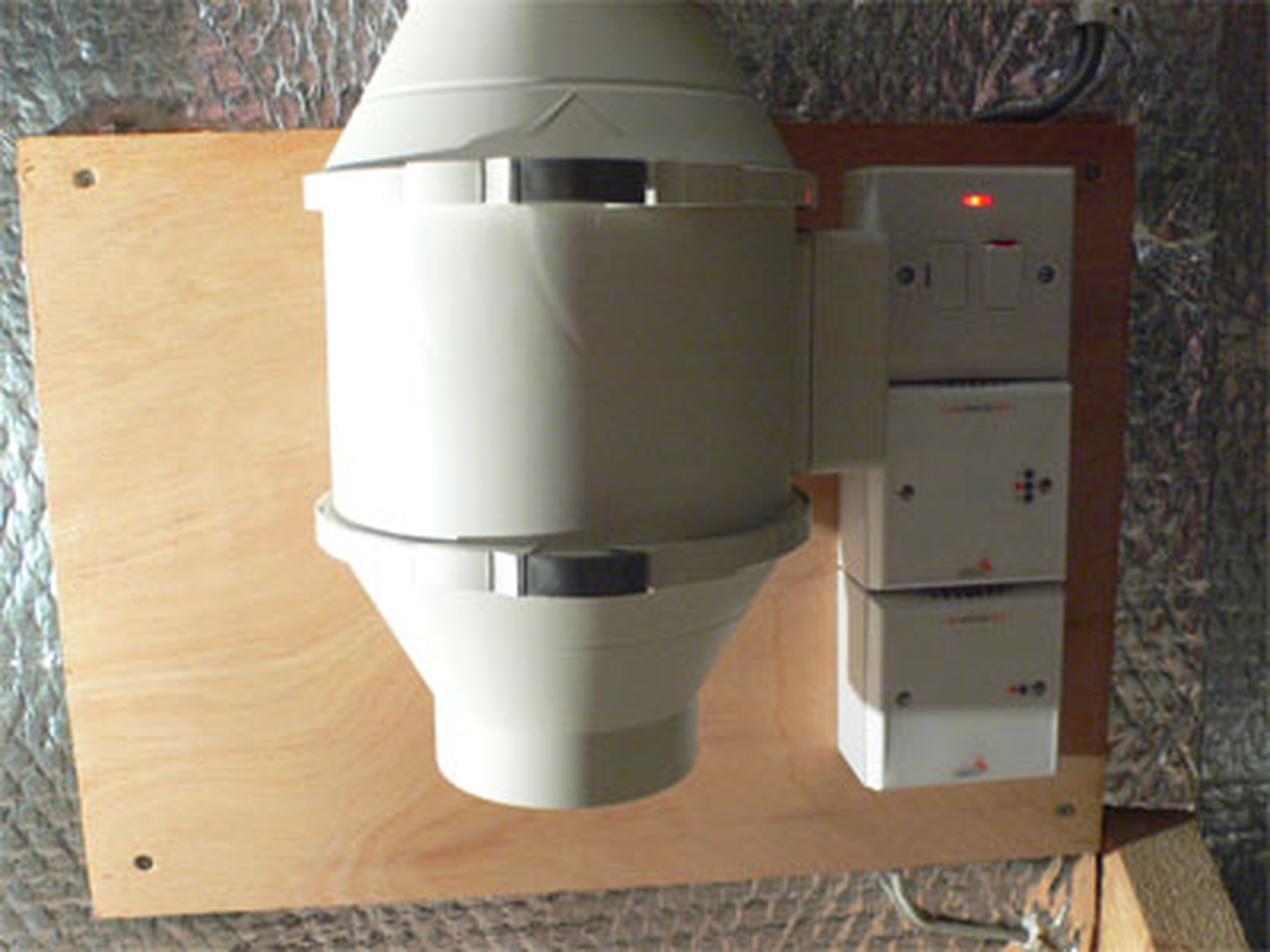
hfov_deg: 54.0
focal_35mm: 34
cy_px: 476
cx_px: 635
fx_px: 1247
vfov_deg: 41.8
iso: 200
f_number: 2.8
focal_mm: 6.3
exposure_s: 1/13
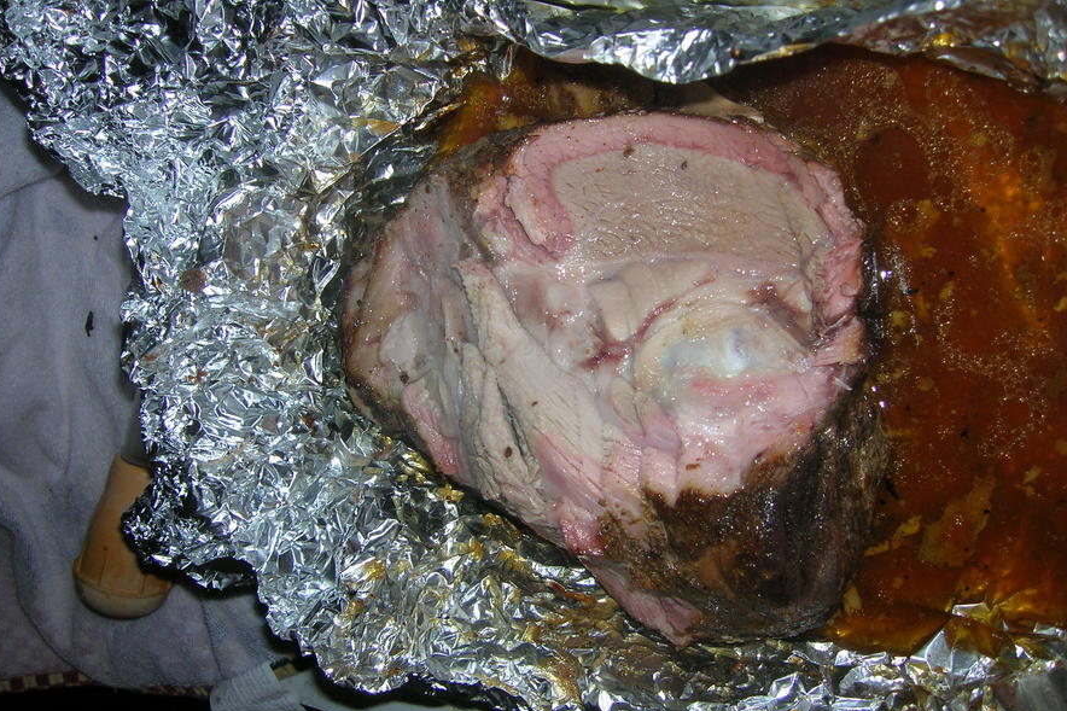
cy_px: 349
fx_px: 1067
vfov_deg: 36.9
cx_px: 529
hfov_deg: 53.1
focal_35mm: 36
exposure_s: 1/60.1
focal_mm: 5.7
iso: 50
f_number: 2.9
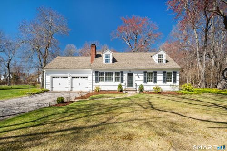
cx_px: 114
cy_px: 76
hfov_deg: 93.3
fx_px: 107
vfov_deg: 70.4
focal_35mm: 17
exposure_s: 1/125
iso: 250
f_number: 9
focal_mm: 17
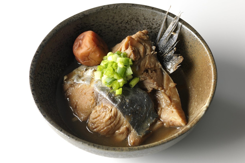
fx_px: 714
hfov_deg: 19.5
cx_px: 122
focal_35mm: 105
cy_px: 82
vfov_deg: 13.0
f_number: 11
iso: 100
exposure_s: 1/125
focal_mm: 105
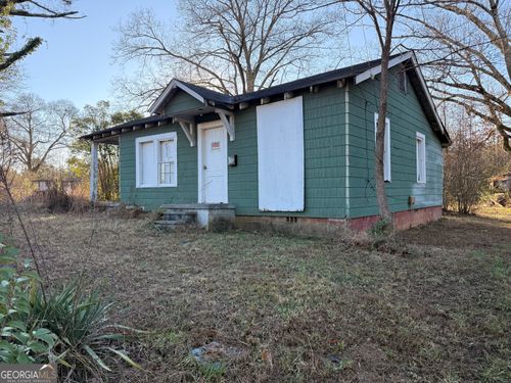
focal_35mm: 24
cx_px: 256
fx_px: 354
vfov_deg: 56.8
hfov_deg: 71.6
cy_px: 192
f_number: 1.78
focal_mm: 6.76
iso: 100
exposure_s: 1/909
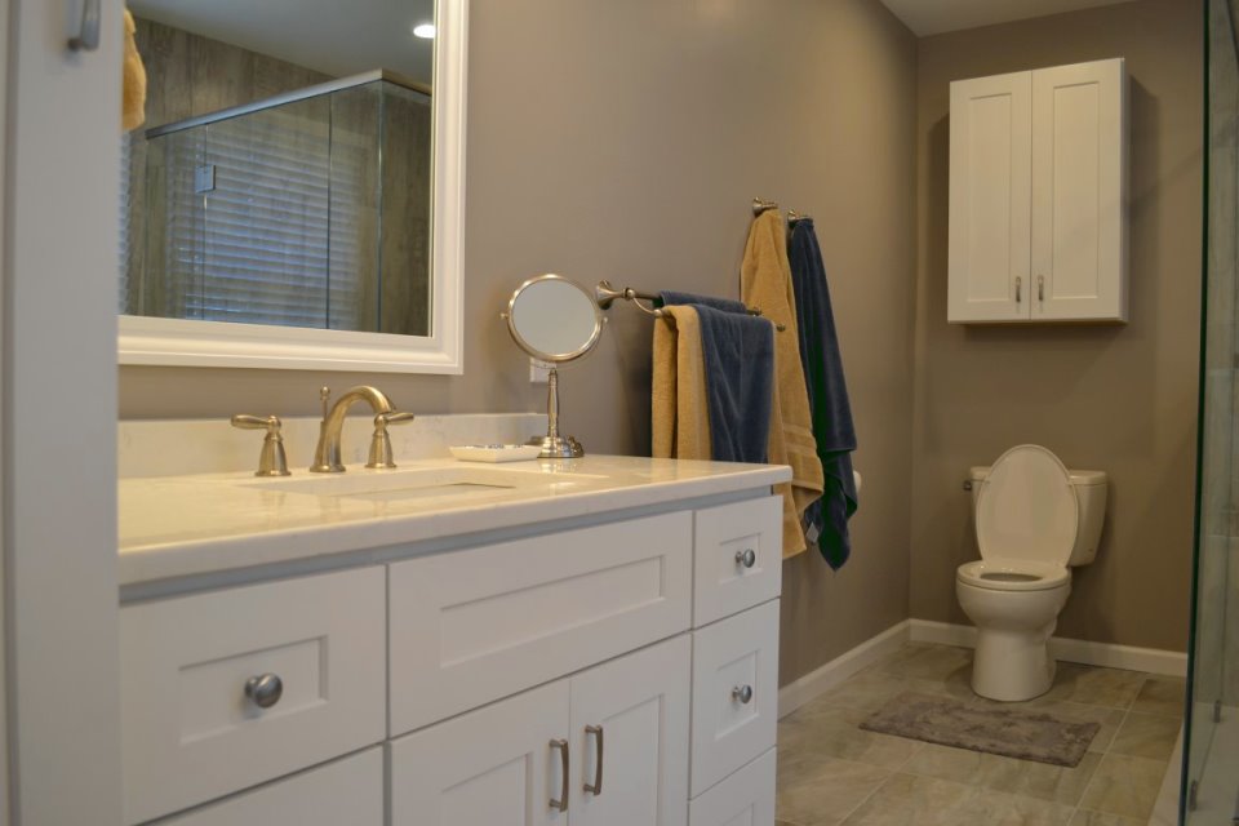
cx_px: 620
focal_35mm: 27
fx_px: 929
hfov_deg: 67.4
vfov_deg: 47.9
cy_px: 413
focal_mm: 18
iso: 400
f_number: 4
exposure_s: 1/60
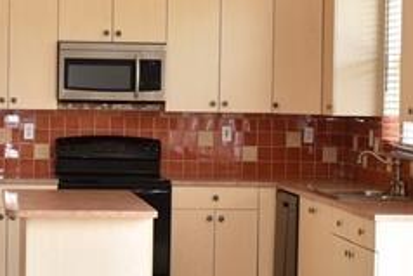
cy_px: 155
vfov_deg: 11.3
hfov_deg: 16.8
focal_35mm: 121
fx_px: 1389
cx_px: 97
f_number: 6.3
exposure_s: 1/15
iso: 100
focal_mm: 24
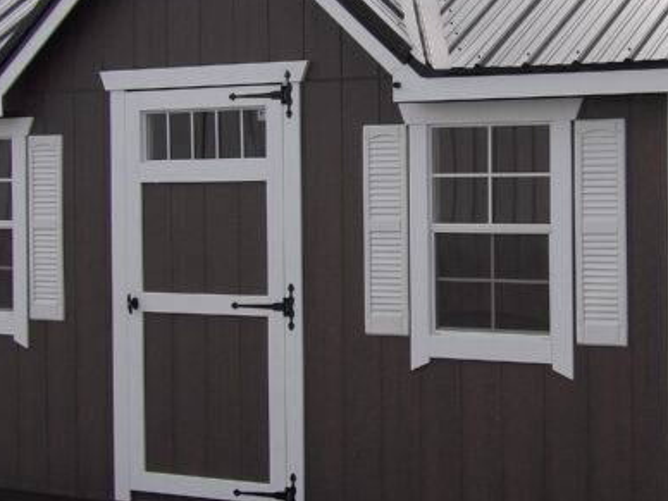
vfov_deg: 16.2
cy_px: 200
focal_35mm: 91
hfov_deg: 21.5
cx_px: 449
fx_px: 1756
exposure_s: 1/646
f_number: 3.8
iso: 100
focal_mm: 8.2
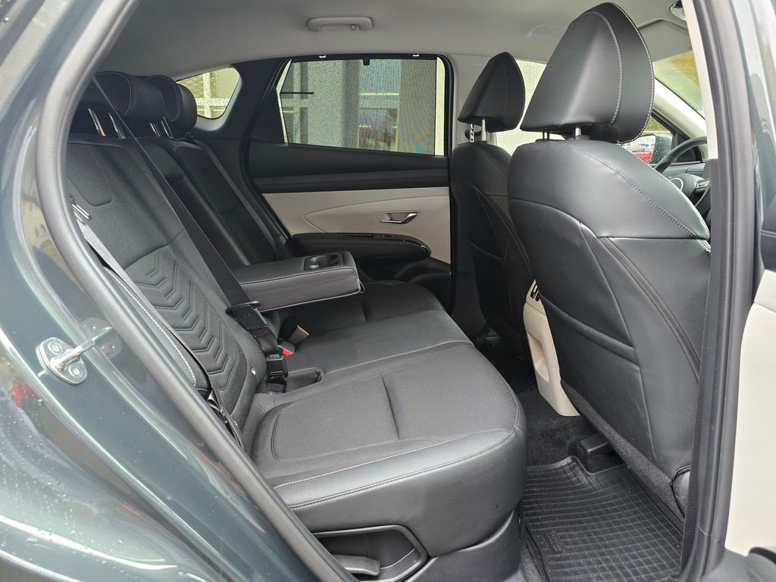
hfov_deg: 73.9
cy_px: 291
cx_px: 388
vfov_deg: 58.9
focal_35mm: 23
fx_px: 516
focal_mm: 6.3
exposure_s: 1/100
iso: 500
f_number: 1.7
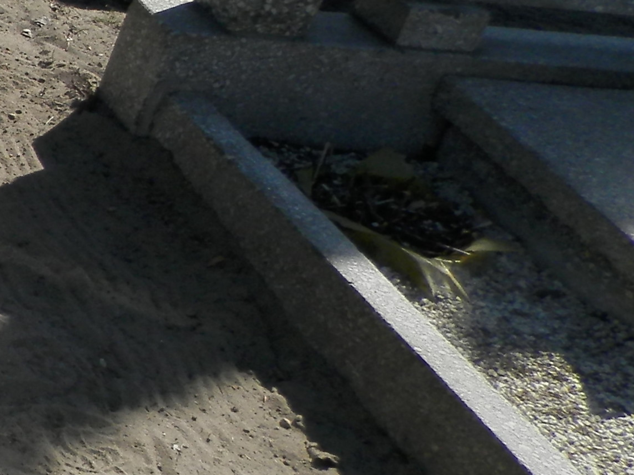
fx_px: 1849
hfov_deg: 15.5
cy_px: 233
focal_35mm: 101
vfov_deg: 14.6
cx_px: -636
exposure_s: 1/200
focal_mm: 4.5
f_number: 8.7
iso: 80
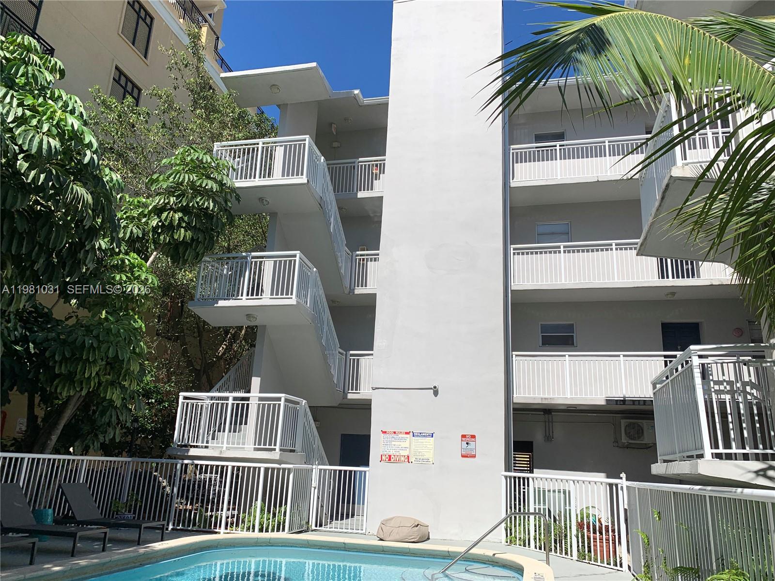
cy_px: 290
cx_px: 388
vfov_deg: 53.1
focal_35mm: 26
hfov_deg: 67.3
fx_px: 582
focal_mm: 4.25
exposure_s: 1/3521
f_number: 1.8
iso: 25
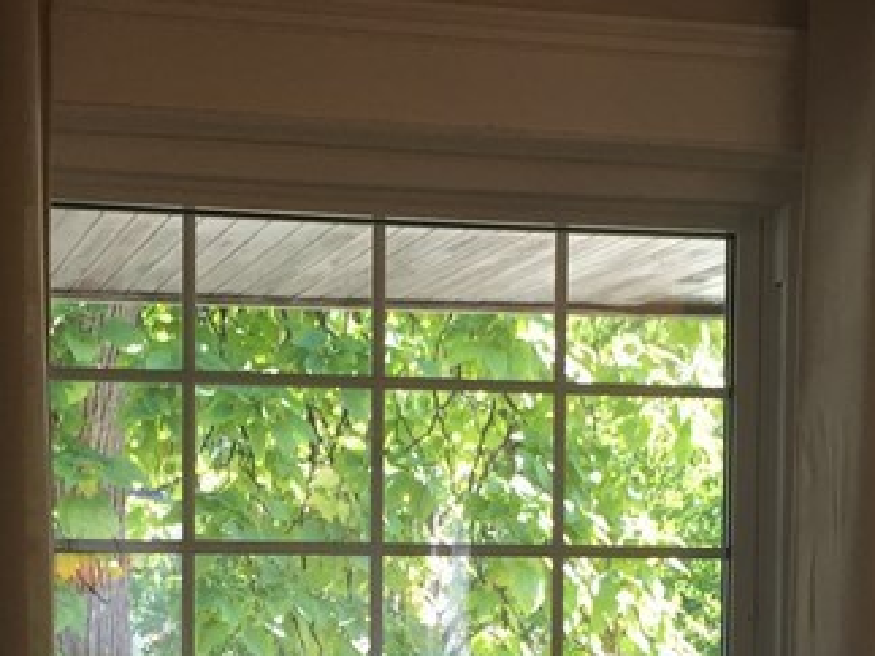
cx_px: 325
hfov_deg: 21.3
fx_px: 2325
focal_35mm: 92
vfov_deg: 15.5
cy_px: 773
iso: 50
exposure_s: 1/120
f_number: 2.2
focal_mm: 4.15
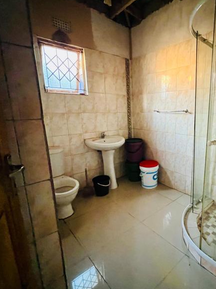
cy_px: 144
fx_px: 150
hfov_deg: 68.0
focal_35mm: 18
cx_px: 156
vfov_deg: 87.8
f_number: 1.8
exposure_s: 1/41
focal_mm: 1.57
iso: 1000
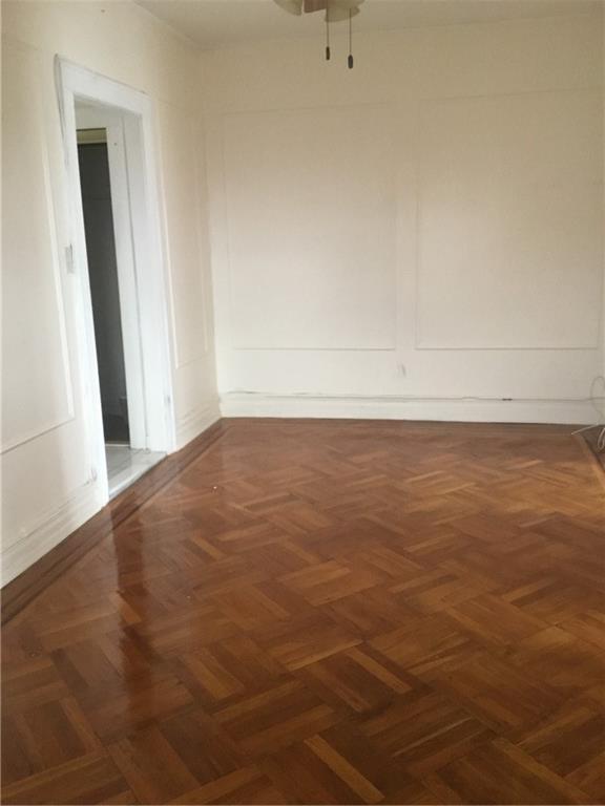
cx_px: 302
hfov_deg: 45.4
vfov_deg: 58.4
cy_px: 403
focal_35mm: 31
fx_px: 722
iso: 200
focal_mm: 3.3
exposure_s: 1/30
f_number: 2.4
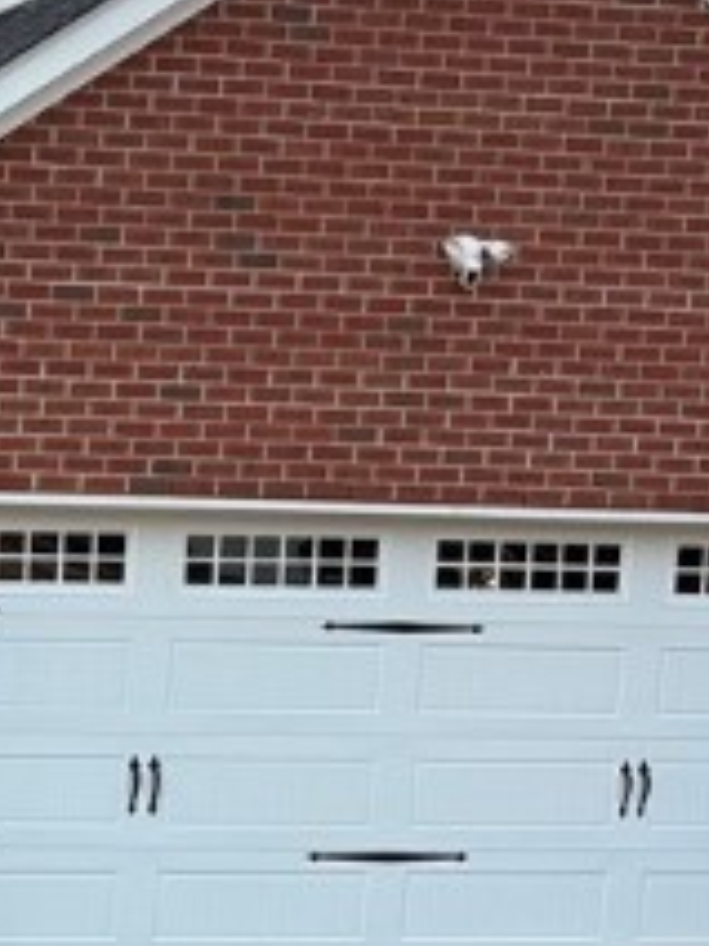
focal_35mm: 94
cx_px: -383
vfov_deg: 20.7
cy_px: 714
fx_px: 2567
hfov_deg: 14.6
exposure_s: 1/365
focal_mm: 5.96
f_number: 1.6
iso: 64
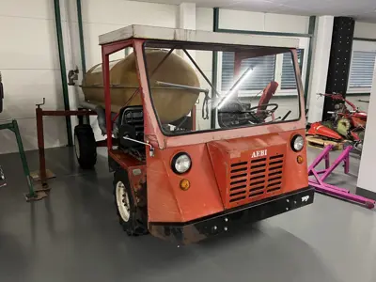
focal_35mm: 26
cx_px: 188
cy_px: 141
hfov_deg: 67.3
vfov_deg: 53.1
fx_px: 282
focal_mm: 5.1
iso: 400
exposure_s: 1/50
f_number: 1.6
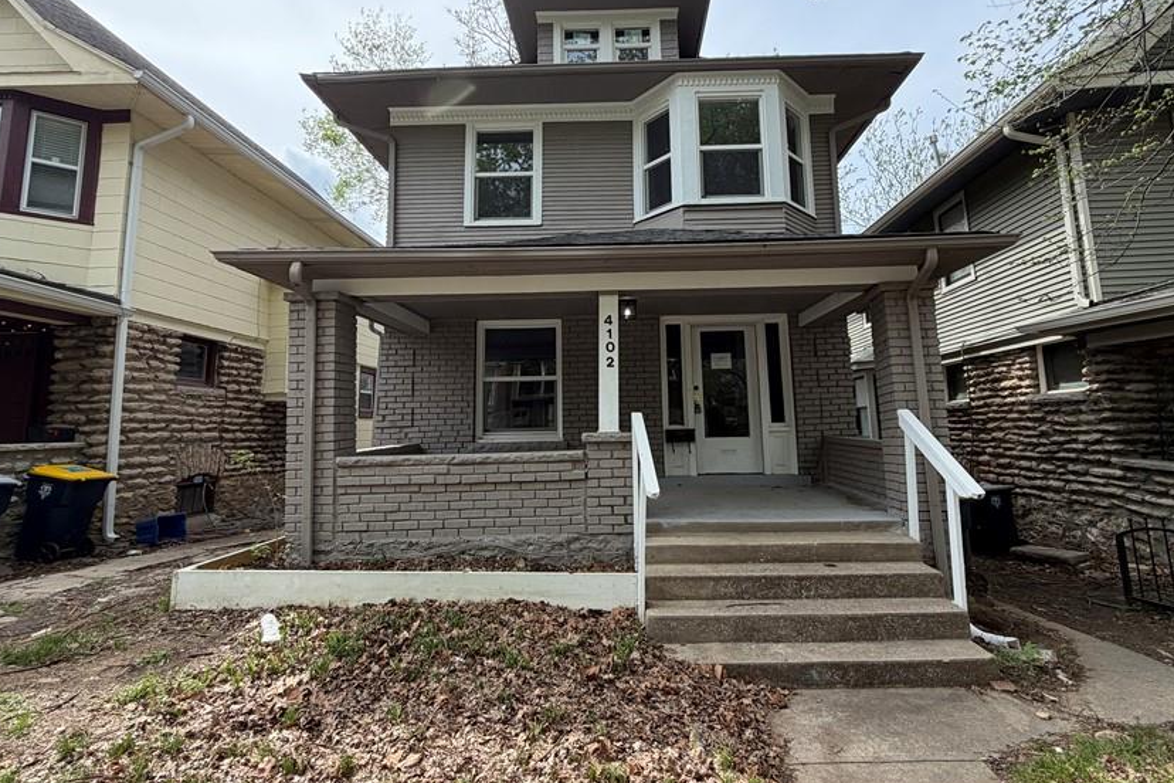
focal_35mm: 18
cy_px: 348
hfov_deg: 90.0
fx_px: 587
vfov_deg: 67.2
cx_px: 613
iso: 40
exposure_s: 1/658
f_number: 2.2
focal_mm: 2.22
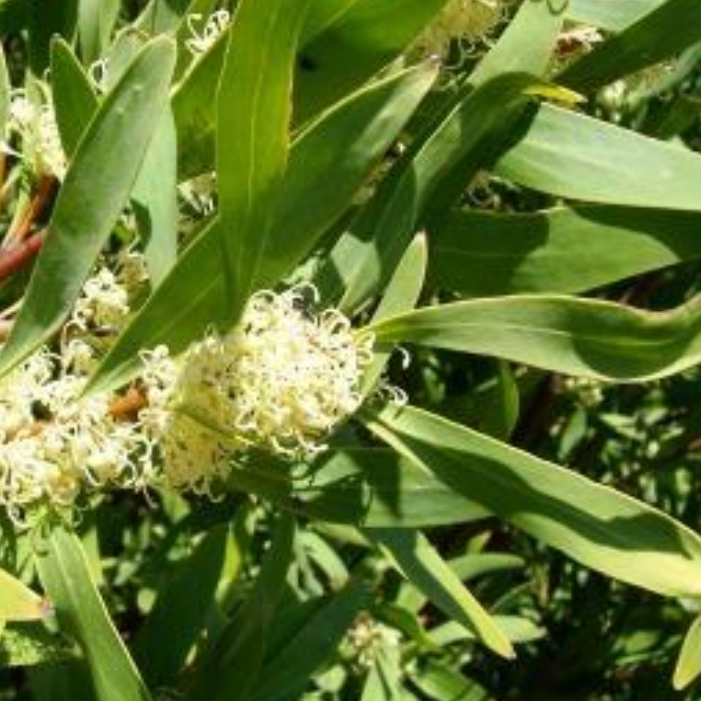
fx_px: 1214
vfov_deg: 32.2
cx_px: 174
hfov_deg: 31.6
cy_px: 339
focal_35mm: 53
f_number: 5.6
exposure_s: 1/350
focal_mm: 5.6
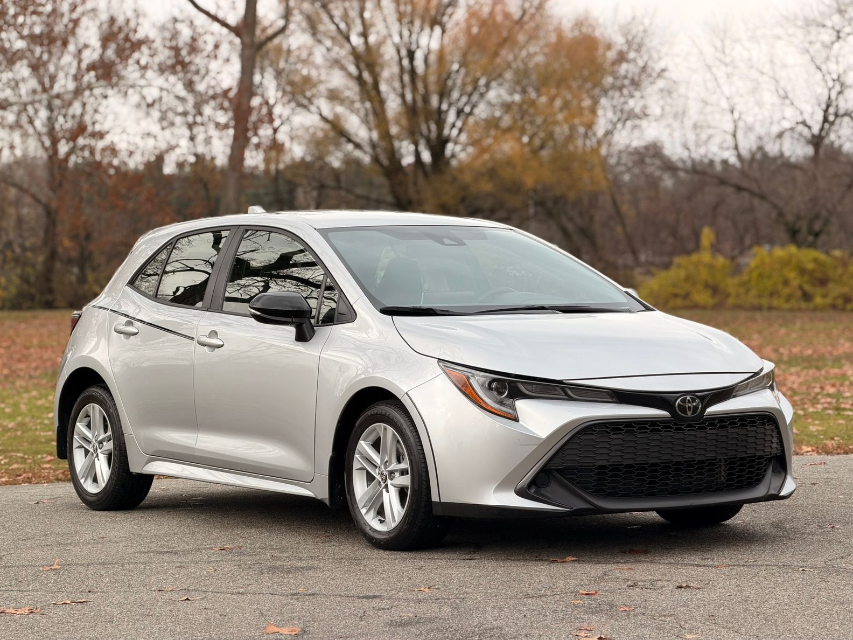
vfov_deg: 14.6
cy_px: 321
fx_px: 2489
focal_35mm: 101
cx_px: 430
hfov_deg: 19.4
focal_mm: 16.89
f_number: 2.8
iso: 40
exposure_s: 1/121
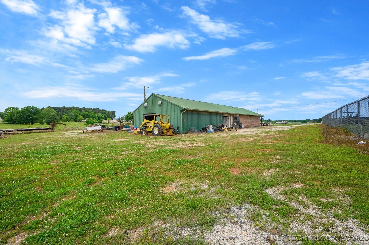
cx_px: 184
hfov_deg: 104.3
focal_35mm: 14
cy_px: 122
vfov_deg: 81.1
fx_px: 143
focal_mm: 14
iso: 250
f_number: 9
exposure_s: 1/200
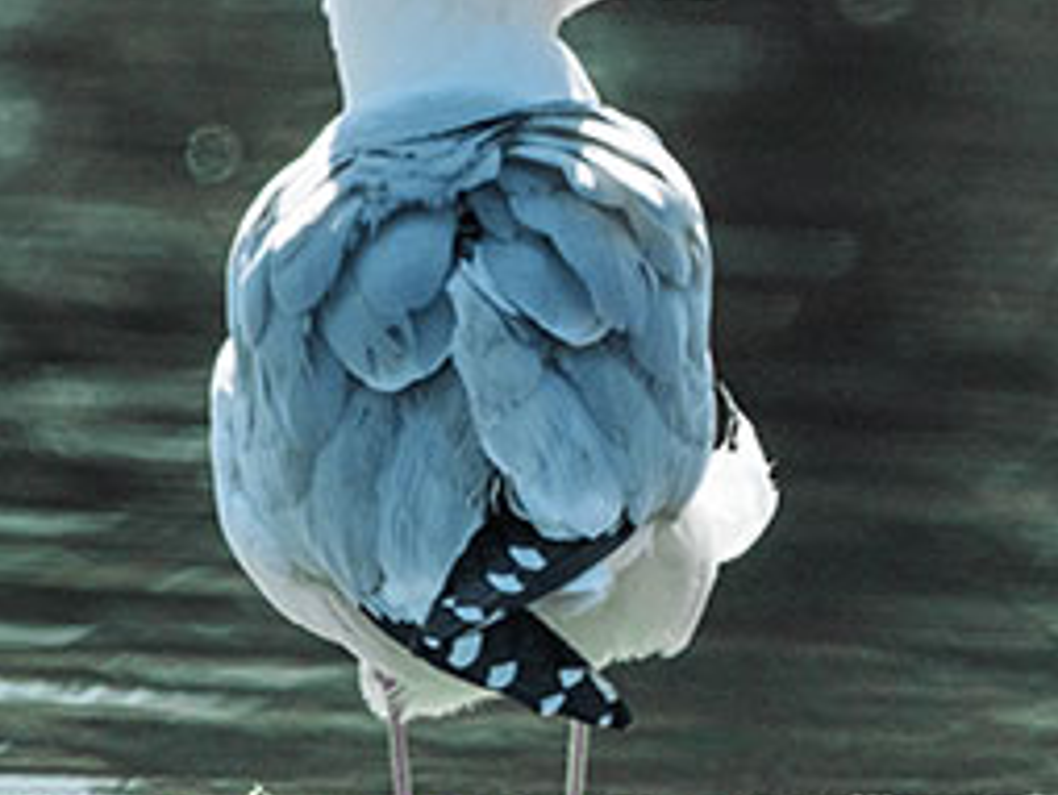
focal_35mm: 2268
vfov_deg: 0.7
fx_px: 69384
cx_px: 704
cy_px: 285
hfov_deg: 0.9
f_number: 13
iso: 1250
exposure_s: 1/2500
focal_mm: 1200
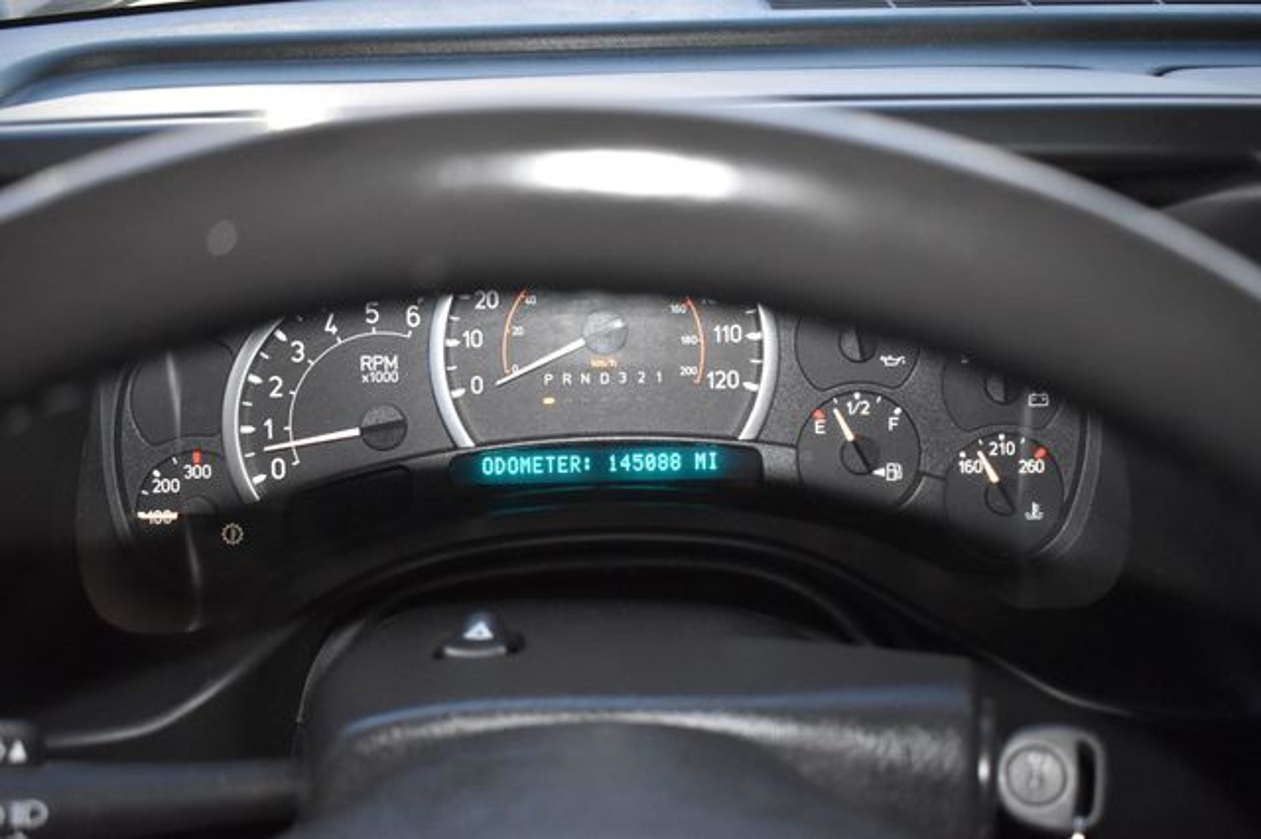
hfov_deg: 51.3
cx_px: 630
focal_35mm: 38
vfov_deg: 35.5
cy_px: 420
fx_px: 1313
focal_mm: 25
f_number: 4
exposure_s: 1/30
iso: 2800
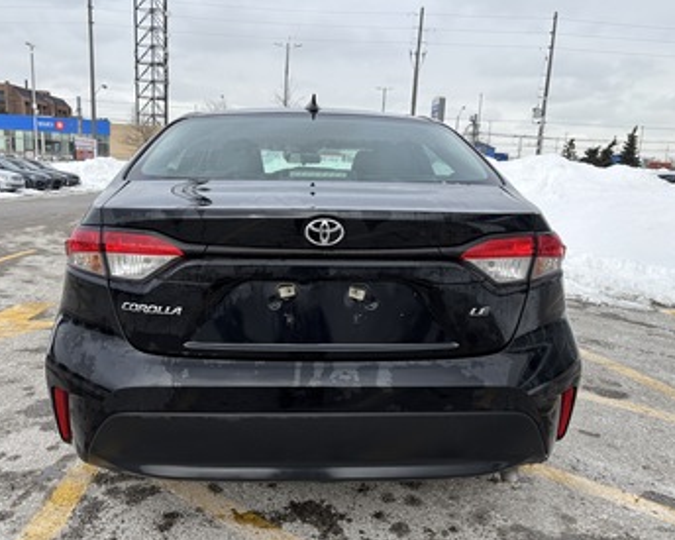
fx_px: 619
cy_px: 301
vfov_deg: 47.0
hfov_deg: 57.2
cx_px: 322
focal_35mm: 31
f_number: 1.6
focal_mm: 5.96
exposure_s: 1/2105
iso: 50
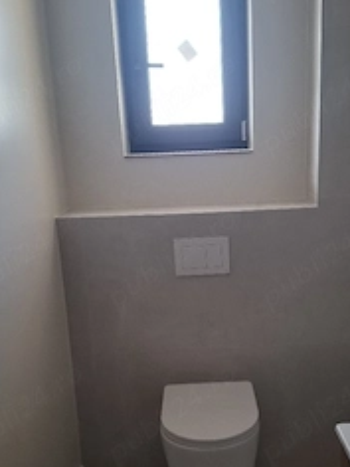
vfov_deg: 47.6
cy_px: 283
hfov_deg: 36.7
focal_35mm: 39
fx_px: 526
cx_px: 212
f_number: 1.8
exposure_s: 1/60.2
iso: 200
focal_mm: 5.54
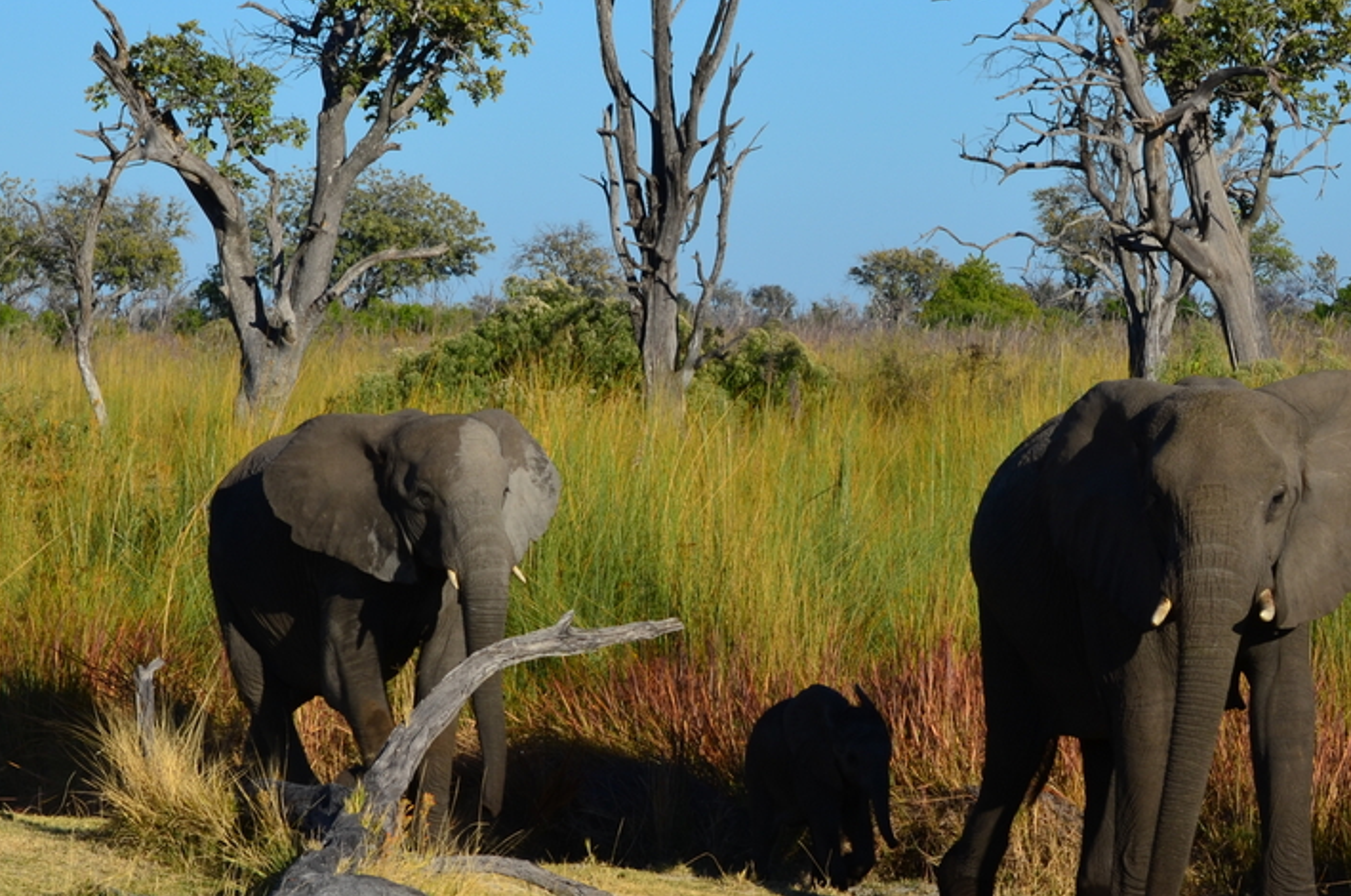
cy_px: 562
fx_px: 7305
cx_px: 612
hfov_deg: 10.6
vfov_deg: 7.0
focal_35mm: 195
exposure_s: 1/125
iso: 100
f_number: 11
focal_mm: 72
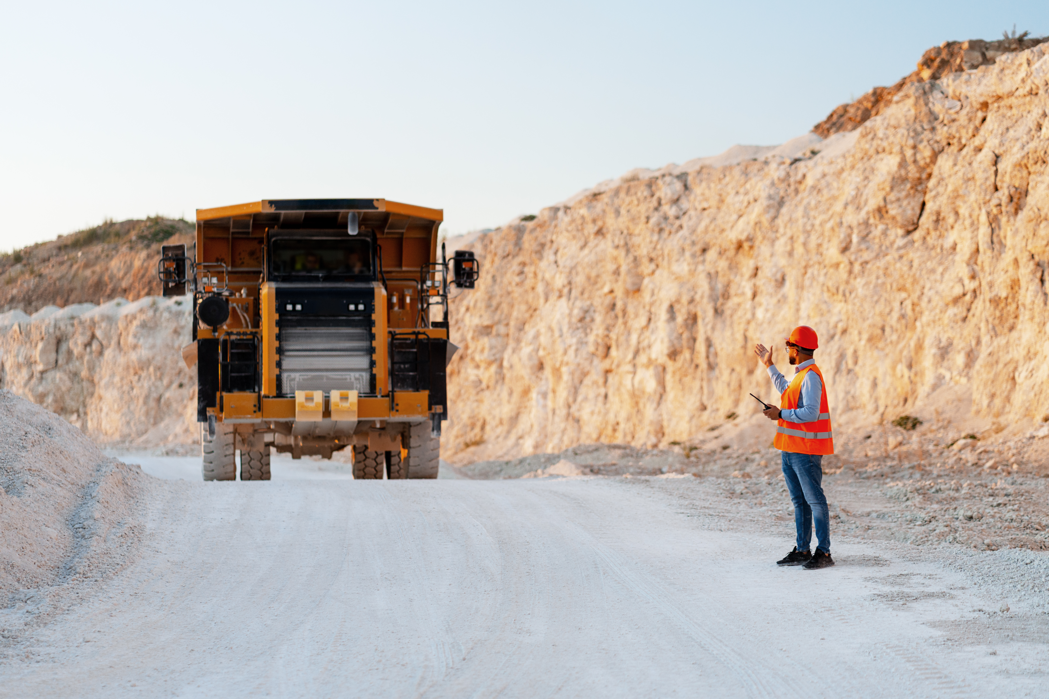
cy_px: 350
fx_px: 2477
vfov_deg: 16.1
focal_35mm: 85
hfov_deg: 23.9
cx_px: 524
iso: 500
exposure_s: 1/640
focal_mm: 85
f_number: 2
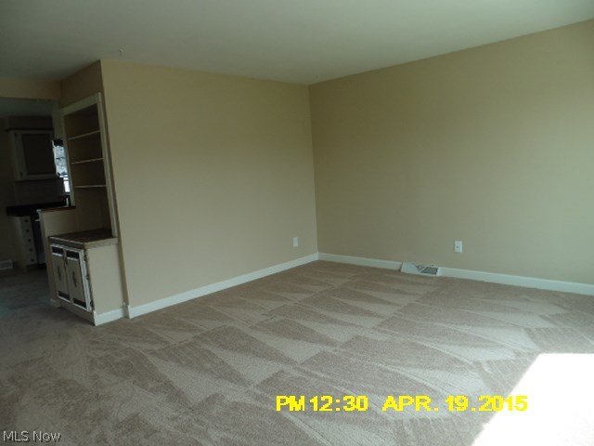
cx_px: 297
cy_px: 223
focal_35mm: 24
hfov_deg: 71.6
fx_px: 412
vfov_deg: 56.8
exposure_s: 1/100
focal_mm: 4.3
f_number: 4
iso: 100
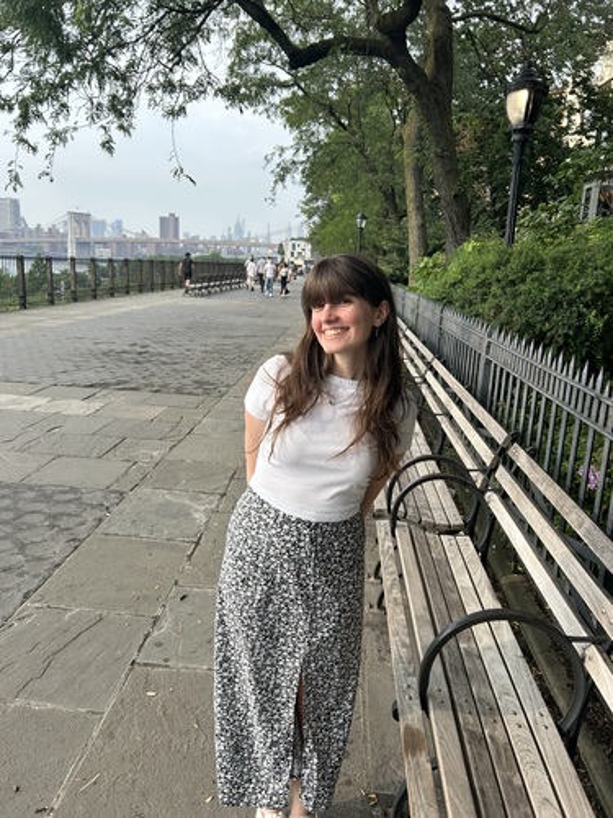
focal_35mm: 26
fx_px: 614
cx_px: 306
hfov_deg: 53.1
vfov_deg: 67.3
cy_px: 409
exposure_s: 1/1159
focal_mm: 5.7
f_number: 1.5
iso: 50
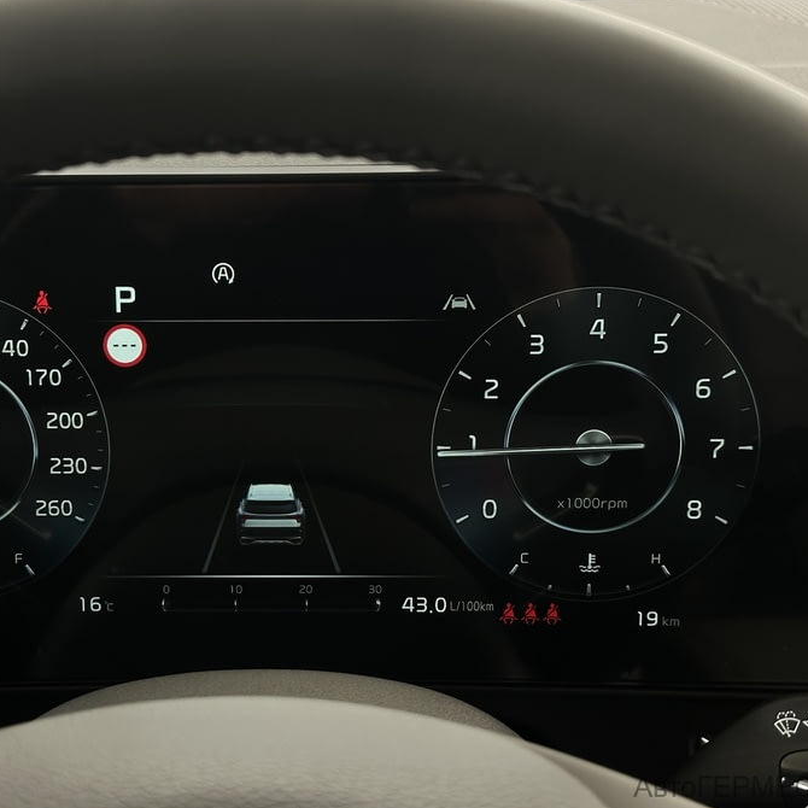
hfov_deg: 29.9
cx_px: 283
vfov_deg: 30.0
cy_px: 403
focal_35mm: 57
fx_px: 1505
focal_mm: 6.86
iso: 200
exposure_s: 1/50
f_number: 1.78
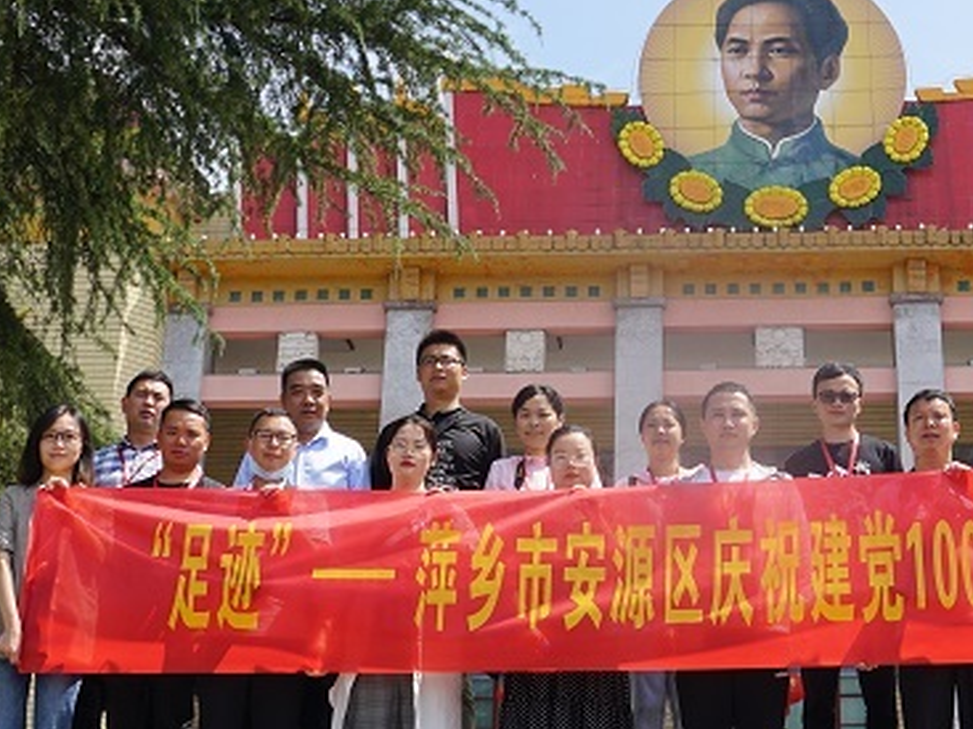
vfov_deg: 22.2
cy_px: 260
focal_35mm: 66
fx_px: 1855
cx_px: 726
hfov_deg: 29.0
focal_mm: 19
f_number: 10
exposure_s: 1/125
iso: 100
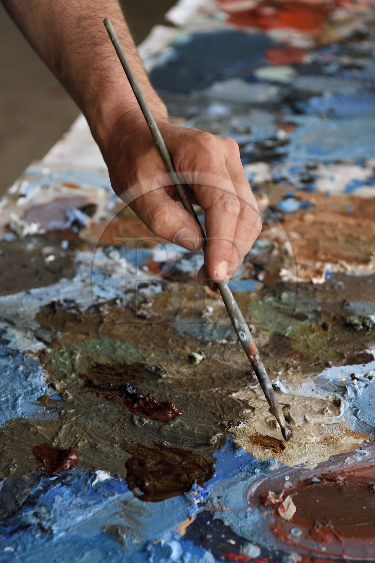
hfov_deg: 19.5
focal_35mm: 70
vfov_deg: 28.8
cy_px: 282
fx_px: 1094
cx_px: 188
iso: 800
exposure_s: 1/200
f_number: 5
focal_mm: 70
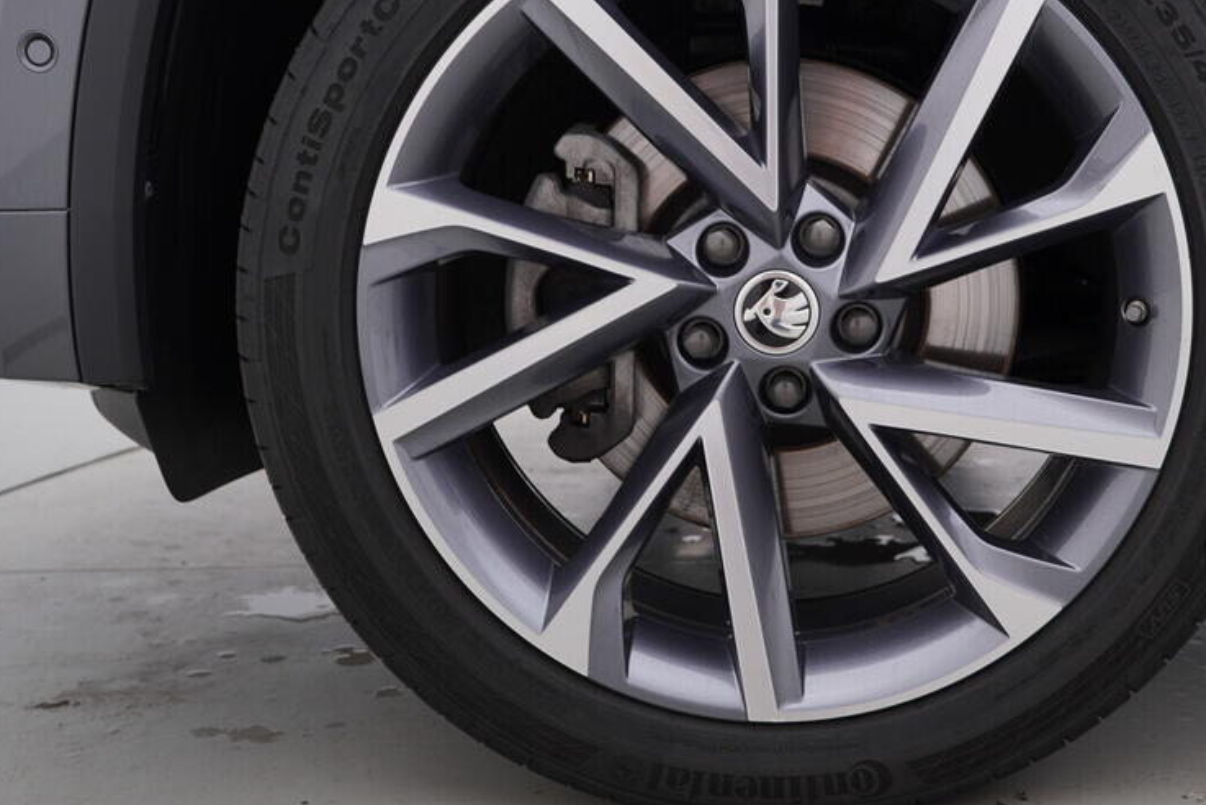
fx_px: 1676
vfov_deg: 26.9
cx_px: 826
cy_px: 281
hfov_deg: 39.0
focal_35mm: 50
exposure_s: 1/80
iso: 125
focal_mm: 24
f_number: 4
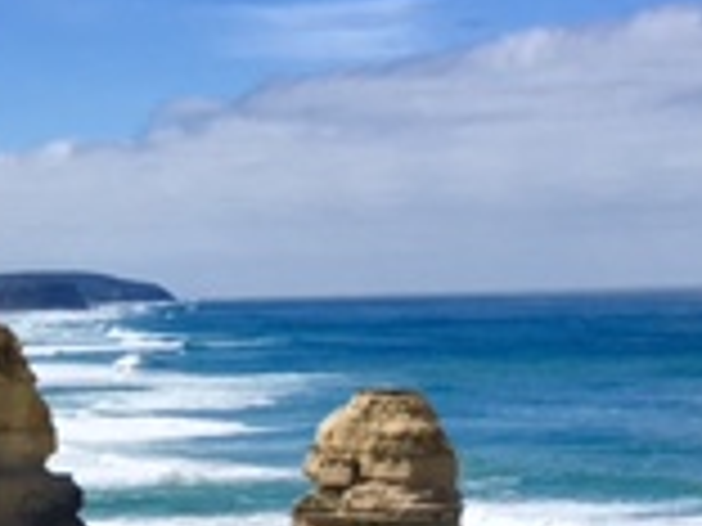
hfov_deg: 15.9
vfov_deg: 11.3
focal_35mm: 119
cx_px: -140
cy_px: 1030
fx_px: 2413
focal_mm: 4.15
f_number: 2.2
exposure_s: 1/3663
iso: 25
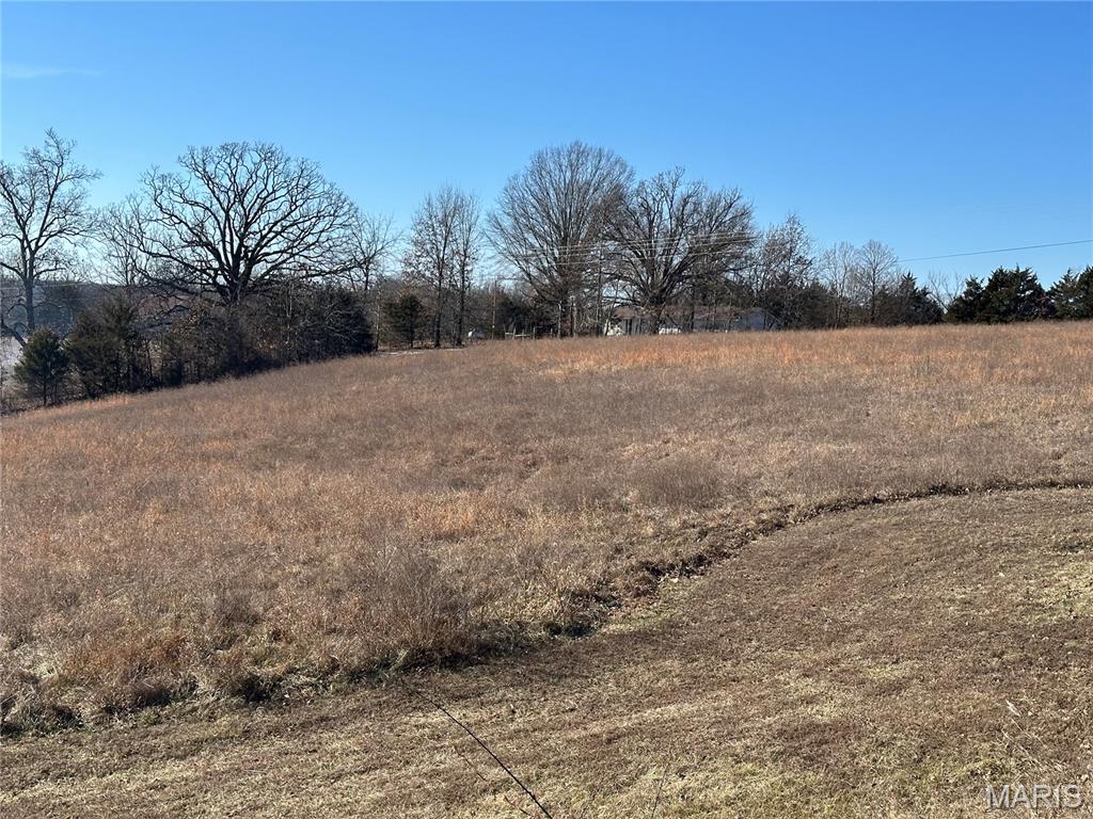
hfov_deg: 39.7
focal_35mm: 48
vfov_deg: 30.3
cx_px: 546
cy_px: 410
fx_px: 1516
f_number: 1.78
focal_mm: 6.86
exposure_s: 1/3472
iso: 64
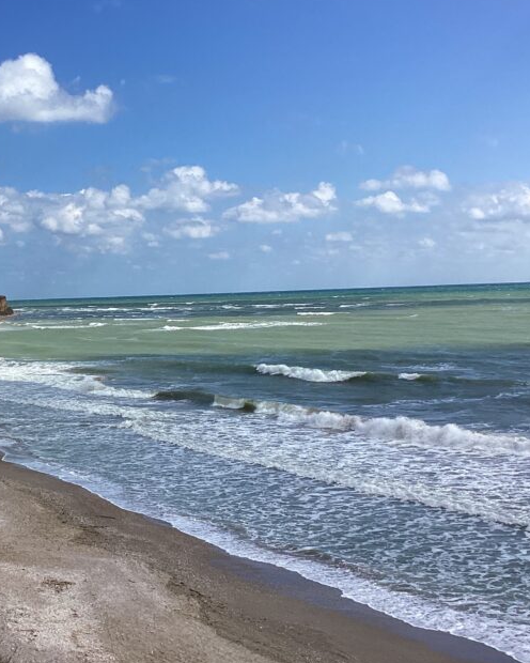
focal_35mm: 50
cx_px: 57
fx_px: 980
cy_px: 360
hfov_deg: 29.1
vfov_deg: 37.3
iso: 25
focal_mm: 3.3
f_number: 2.4
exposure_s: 1/1812
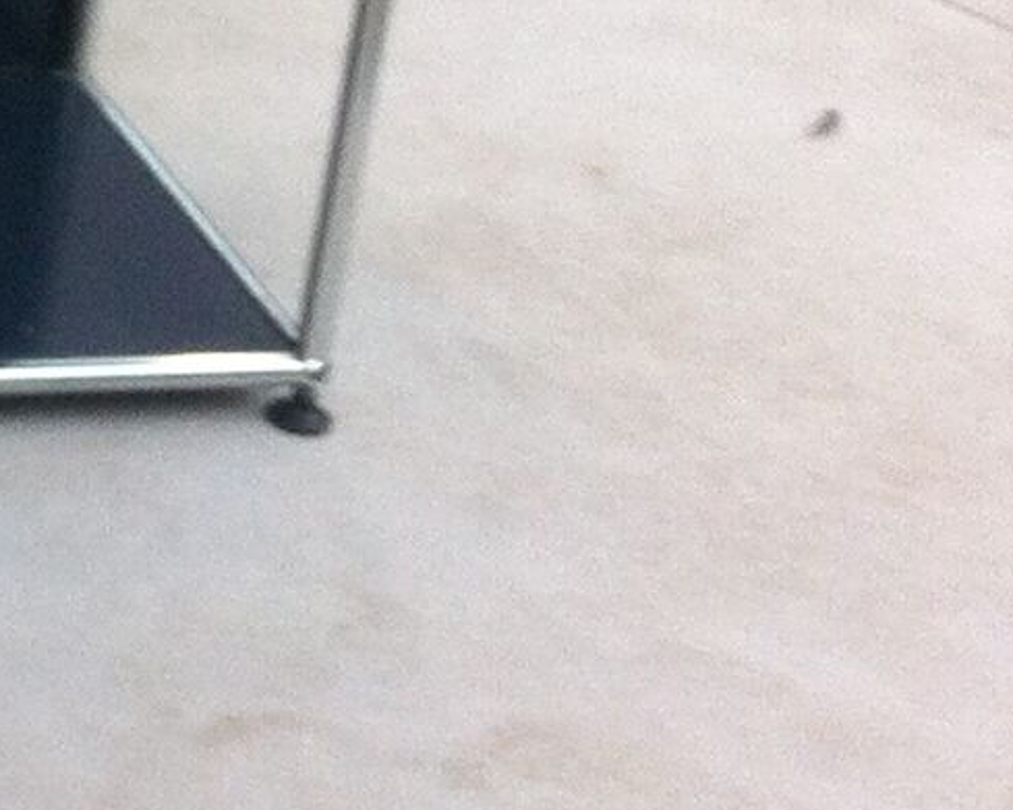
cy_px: -253
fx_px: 5425
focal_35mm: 181
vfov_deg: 8.4
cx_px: -1543
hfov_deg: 9.3
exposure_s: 1/24
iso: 80
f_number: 2.8
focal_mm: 3.85
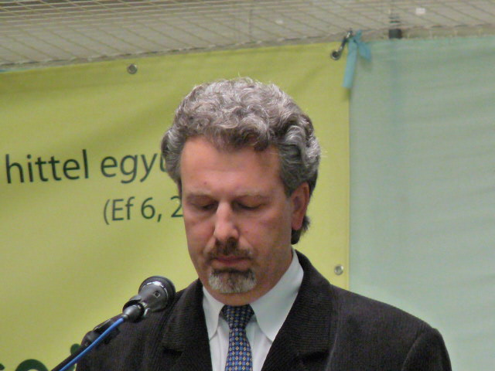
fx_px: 9323
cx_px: 248
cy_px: 186
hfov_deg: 3.0
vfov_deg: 2.3
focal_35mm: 652
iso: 800
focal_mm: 65.6
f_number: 3.7
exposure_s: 1/50
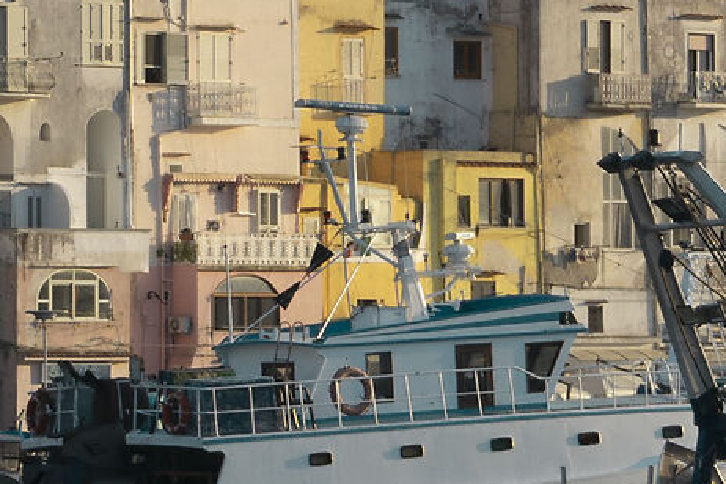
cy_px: 253
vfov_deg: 3.8
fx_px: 7340
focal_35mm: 364
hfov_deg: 5.7
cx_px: 401
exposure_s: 1/125
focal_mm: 70
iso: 200
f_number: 14
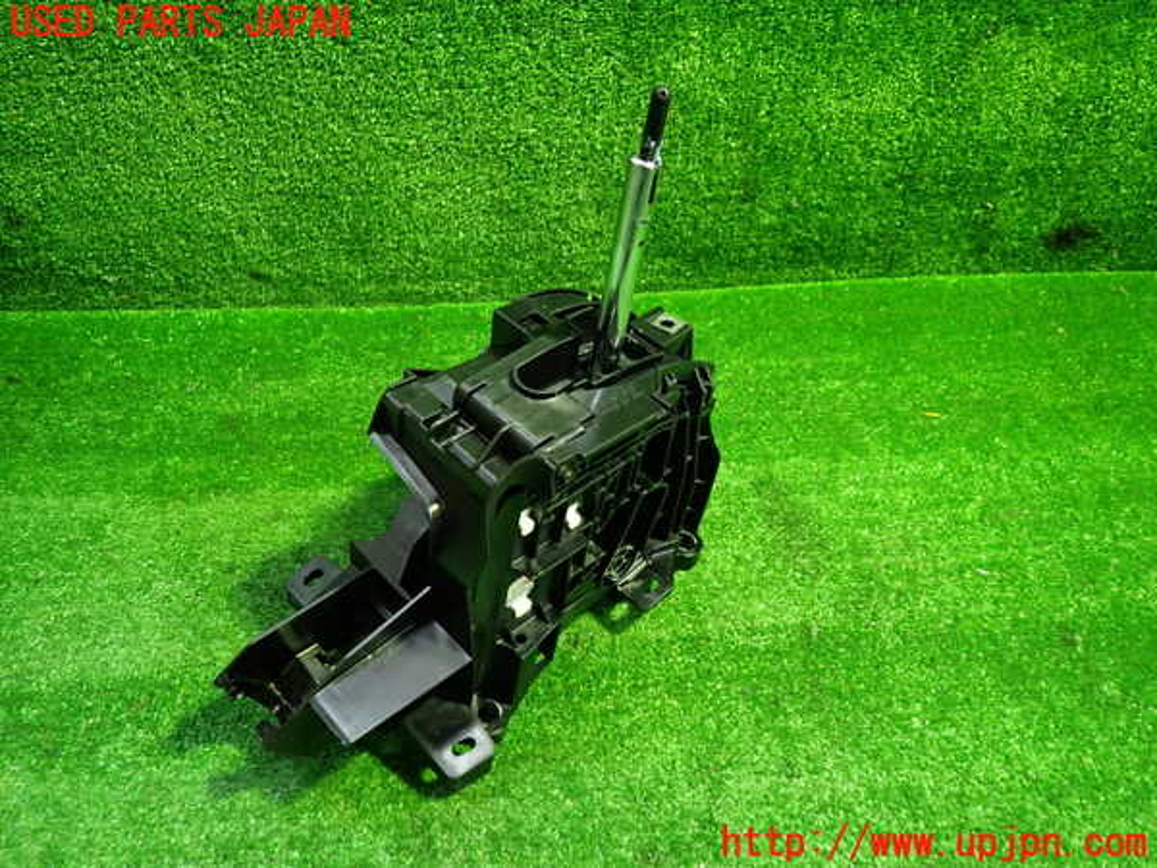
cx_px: 578
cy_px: 434
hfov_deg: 69.4
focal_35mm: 25
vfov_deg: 54.9
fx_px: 836
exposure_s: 1/30
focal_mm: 4.5
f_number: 2
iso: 320
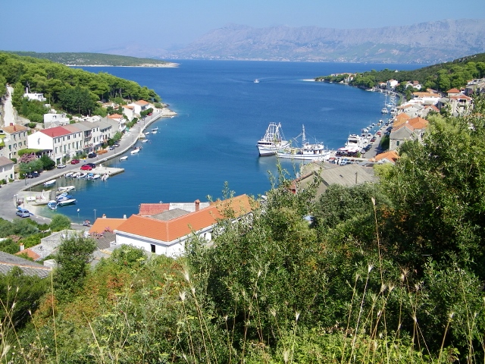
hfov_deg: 45.8
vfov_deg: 35.1
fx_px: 574
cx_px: 242
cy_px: 182
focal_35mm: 41
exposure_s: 1/200
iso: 80
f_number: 7.6
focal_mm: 7.2
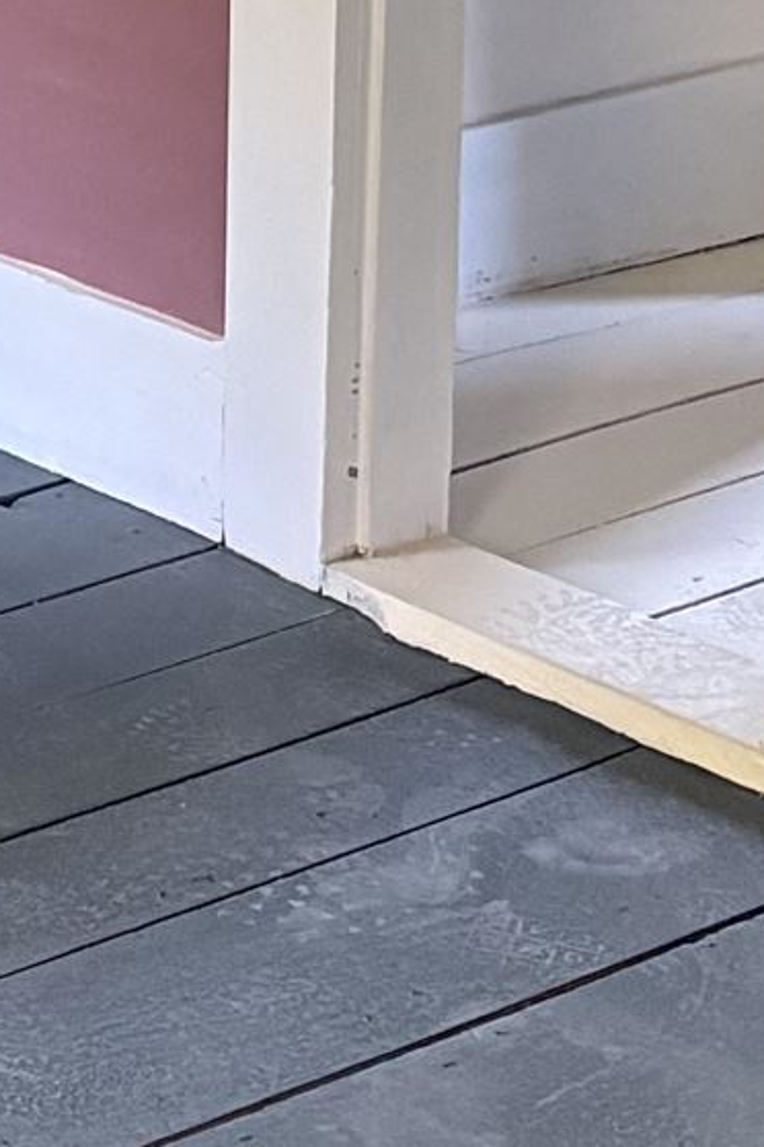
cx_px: -982
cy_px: -366
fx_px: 4743
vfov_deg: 13.3
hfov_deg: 8.5
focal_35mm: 149
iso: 400
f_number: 1.6
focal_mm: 5.96
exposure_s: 1/60
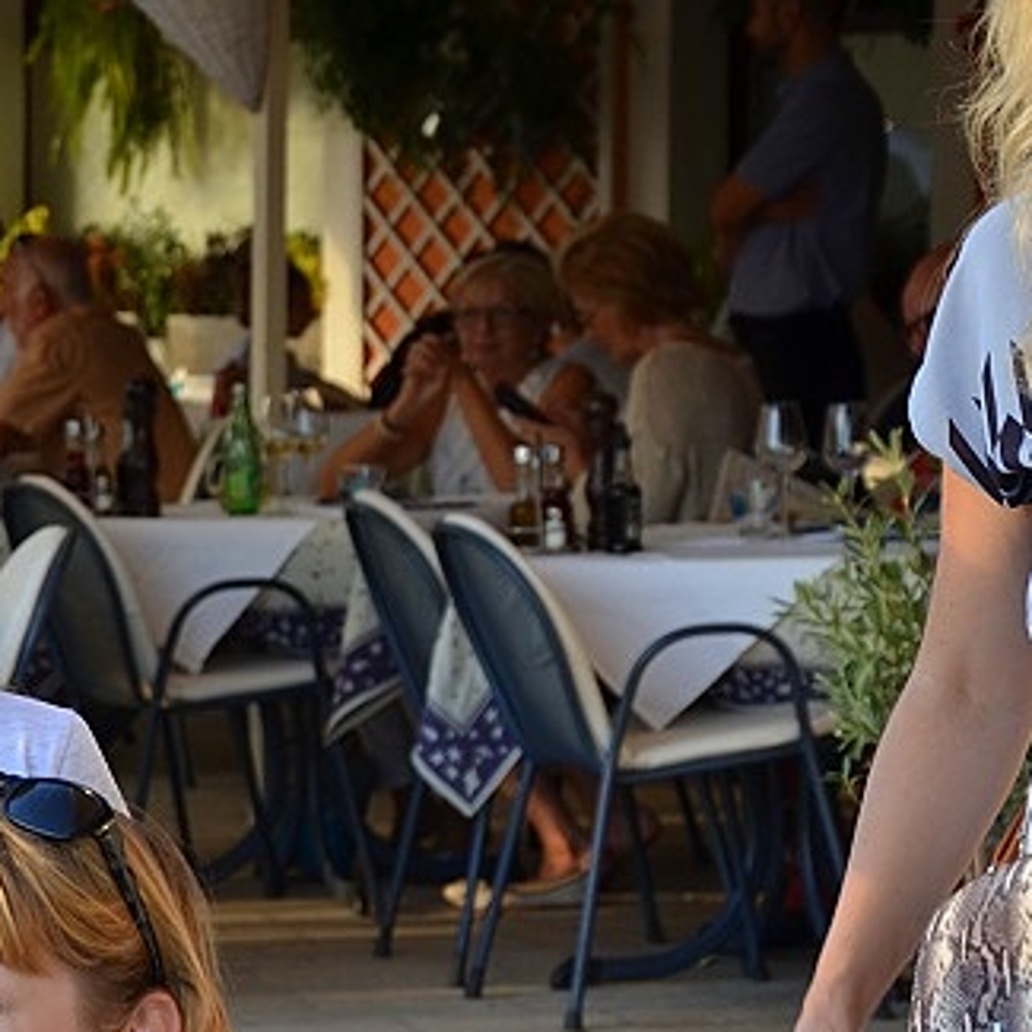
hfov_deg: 7.9
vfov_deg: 8.0
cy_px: 751
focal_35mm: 219
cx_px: -187
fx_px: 7387
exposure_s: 1/125
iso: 280
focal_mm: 70
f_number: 5.6
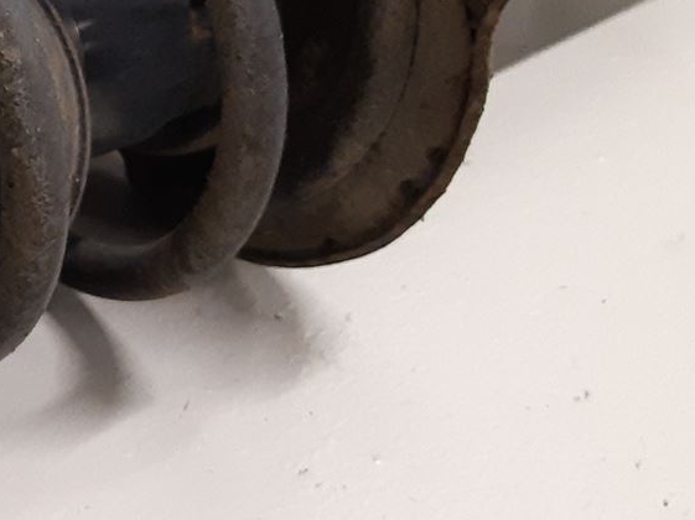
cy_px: 67
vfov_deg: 15.4
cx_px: -413
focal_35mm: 95
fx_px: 1906
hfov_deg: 17.9
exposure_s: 1/50
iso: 250
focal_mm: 3.93
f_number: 1.7
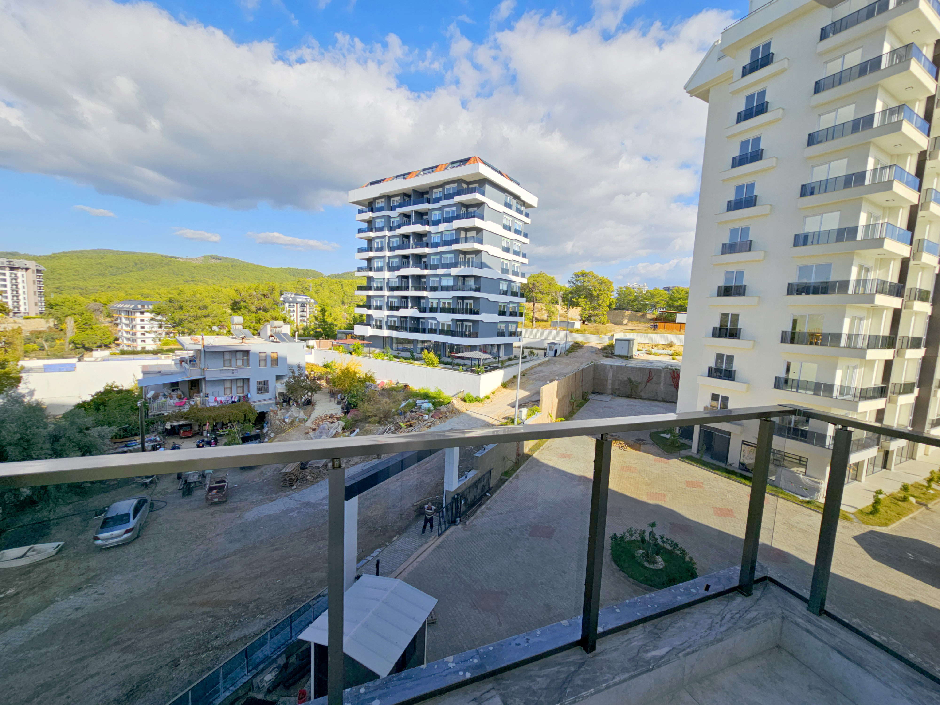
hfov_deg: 106.2
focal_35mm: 13
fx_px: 353
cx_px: 470
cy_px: 352
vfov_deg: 89.9
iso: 50
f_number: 2.2
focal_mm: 2.2
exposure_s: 1/2210
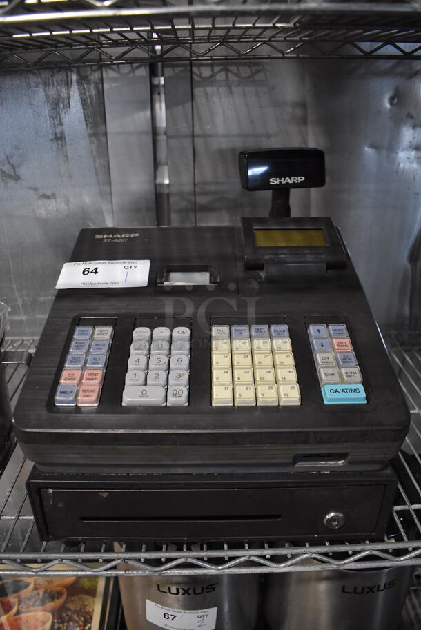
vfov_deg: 67.3
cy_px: 315
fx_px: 473
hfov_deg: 48.0
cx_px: 210
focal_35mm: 27
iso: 2200
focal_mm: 18
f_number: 3.5
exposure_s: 1/125
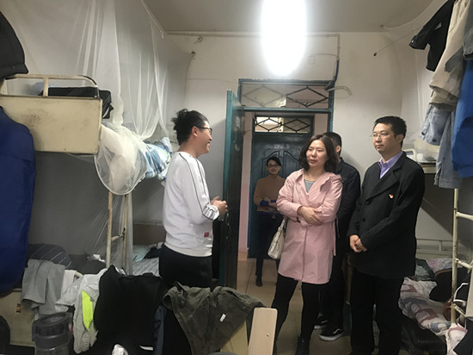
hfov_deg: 63.5
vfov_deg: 49.7
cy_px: 178
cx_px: 236
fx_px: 382
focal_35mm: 28
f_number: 1.8
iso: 64
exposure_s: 1/17
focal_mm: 3.99
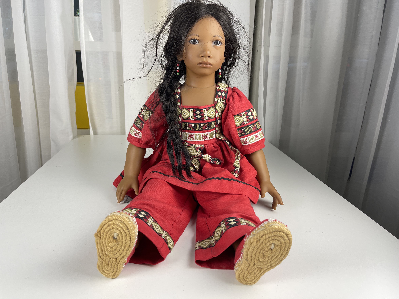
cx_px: 200
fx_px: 288
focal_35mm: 25
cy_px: 150
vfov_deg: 54.9
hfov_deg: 69.4
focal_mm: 5.1
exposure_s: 1/100
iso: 50
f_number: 1.6
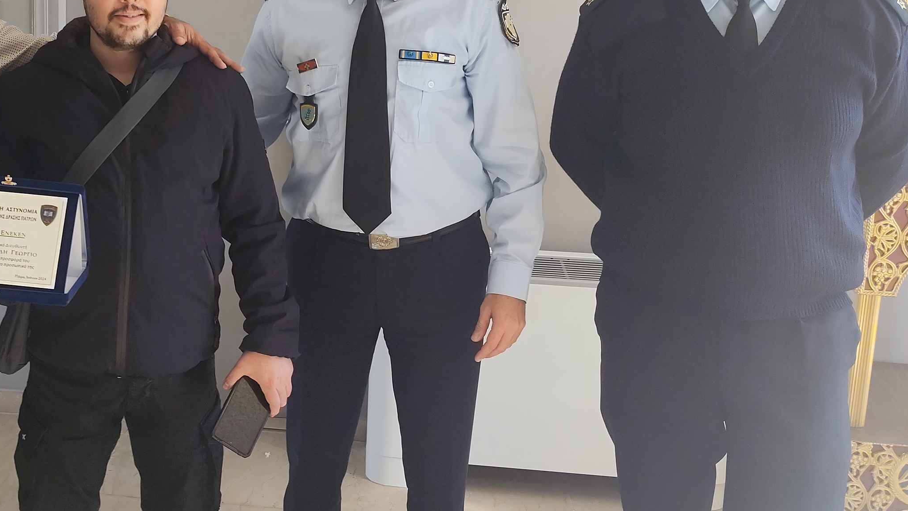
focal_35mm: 50
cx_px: 176
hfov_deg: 39.6
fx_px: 1204
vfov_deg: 23.7
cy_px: 125
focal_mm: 6.14
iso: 125
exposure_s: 1/100
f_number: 1.65
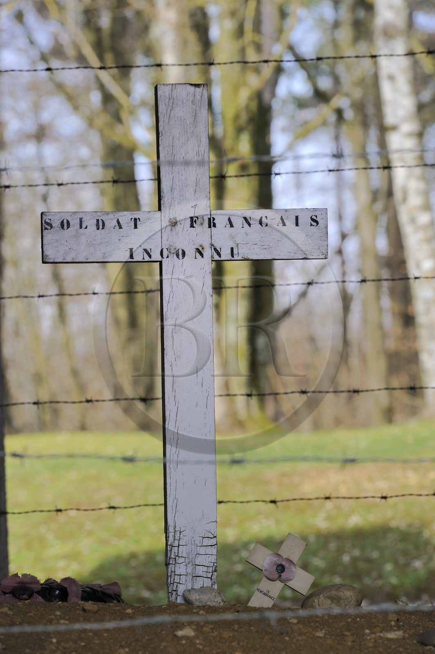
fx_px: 3177
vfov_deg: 11.8
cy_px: 327
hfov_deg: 7.8
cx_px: 218
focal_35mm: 175
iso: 200
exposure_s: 1/80
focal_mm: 175
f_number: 9
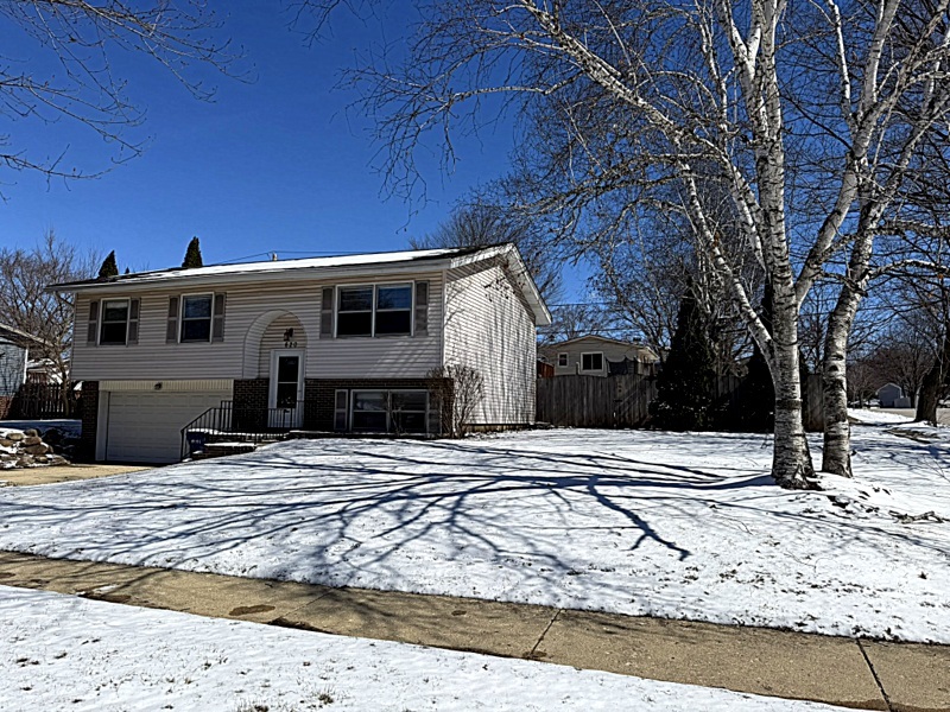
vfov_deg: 56.8
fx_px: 659
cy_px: 356
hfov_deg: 71.6
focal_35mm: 24
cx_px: 475
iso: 80
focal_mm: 6.76
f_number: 1.78
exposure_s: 1/11905
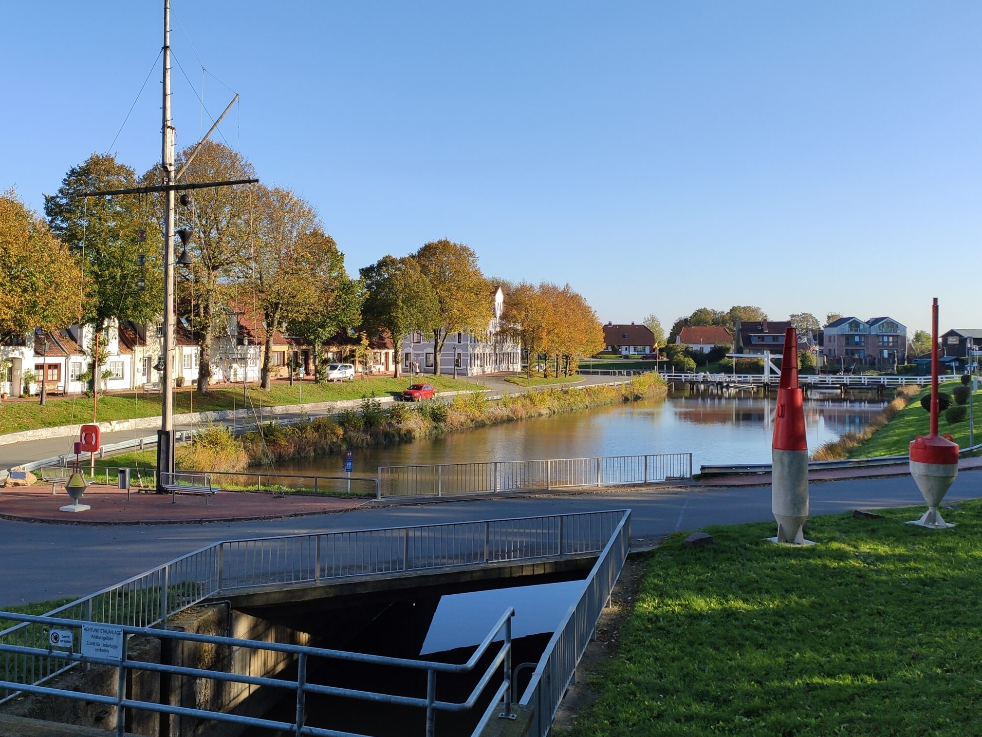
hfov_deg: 55.2
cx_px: 439
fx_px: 936
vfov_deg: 42.9
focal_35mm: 33
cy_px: 324
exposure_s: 1/1069
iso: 112
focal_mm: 4.77
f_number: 1.75
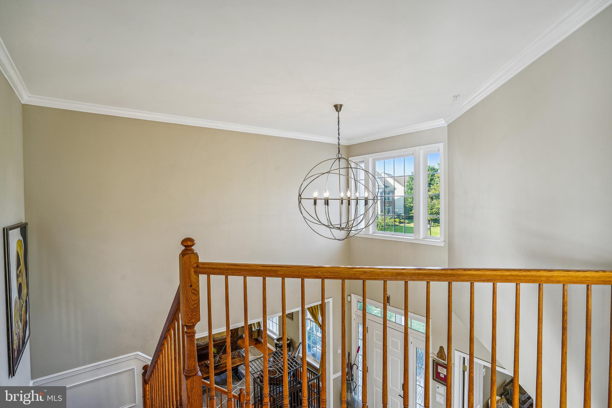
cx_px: 306
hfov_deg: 96.7
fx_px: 272
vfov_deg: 73.7
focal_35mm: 16
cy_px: 204
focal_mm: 16
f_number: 8
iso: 100
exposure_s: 1/1.67
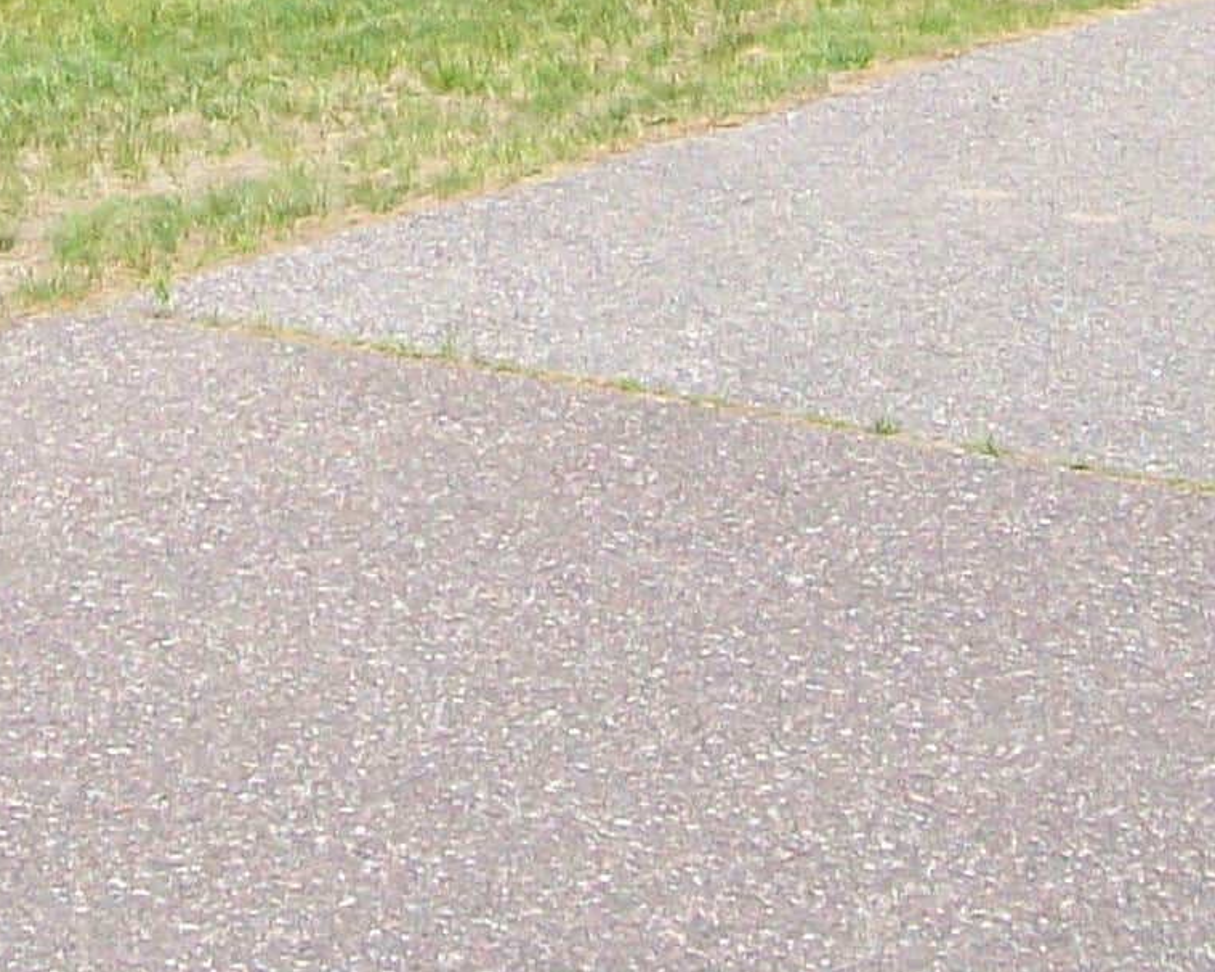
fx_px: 4745
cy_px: -616
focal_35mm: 132
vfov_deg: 11.1
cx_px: 139
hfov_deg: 14.5
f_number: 2.7
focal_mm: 6
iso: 80
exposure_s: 1/772
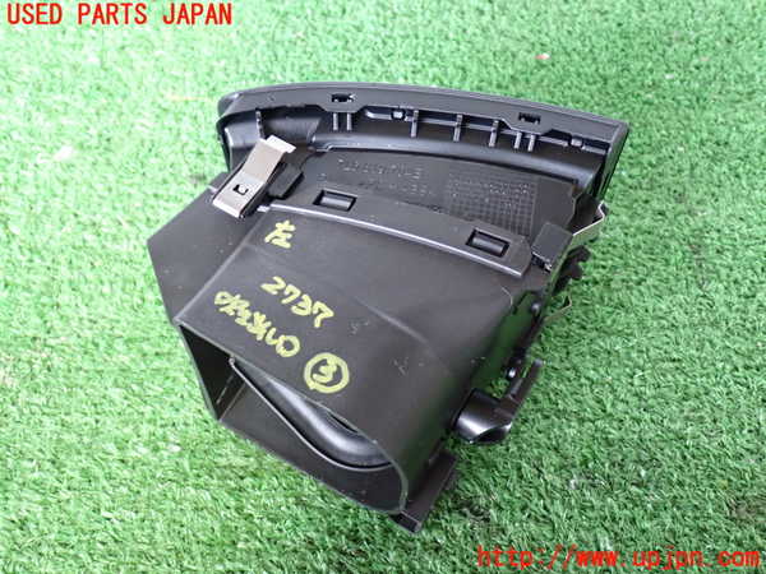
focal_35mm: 38
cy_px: 287
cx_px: 383
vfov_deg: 37.7
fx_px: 841
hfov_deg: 49.0
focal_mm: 6.83
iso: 800
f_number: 2.7
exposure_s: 1/15
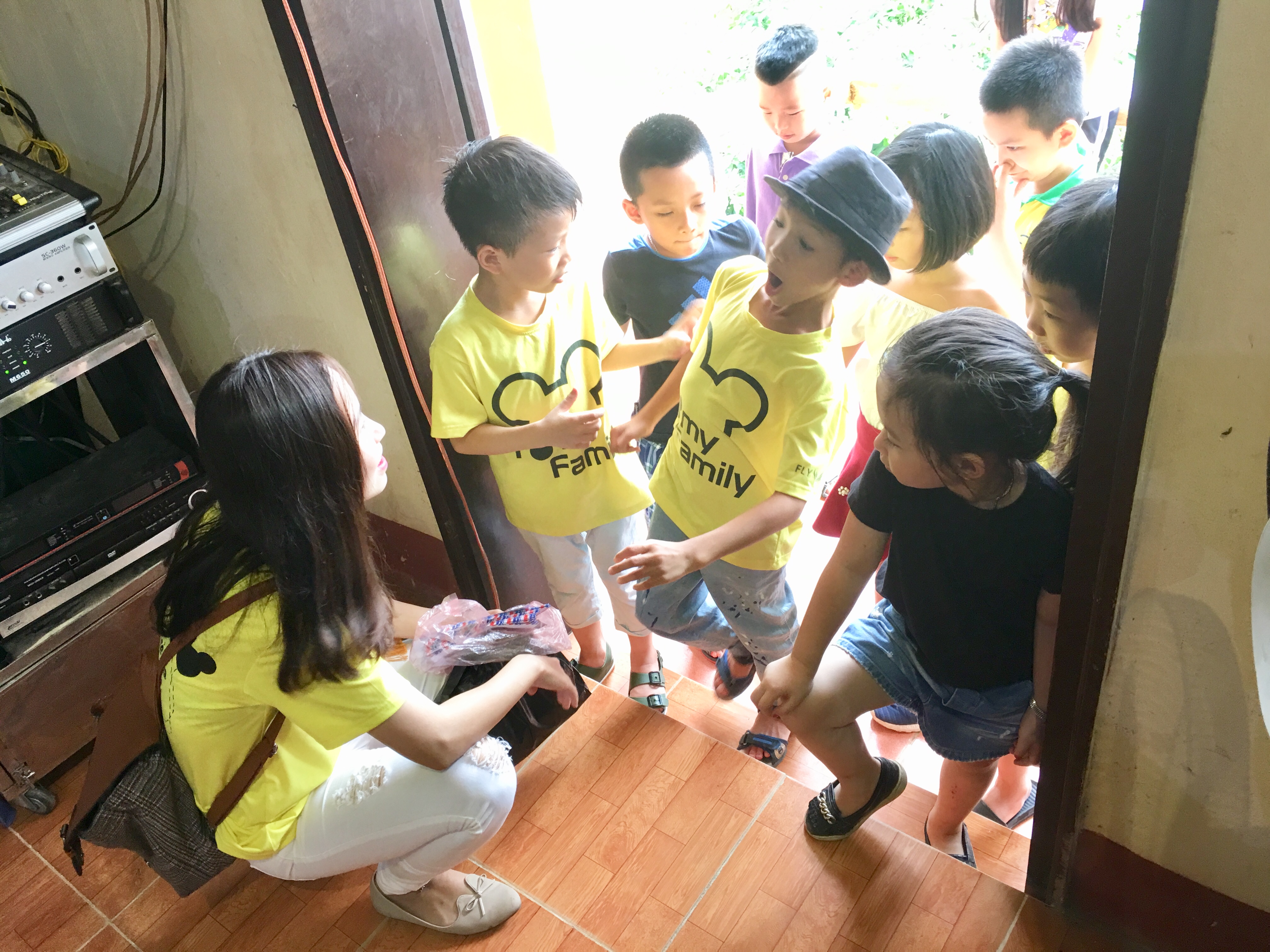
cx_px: 635
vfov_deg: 48.2
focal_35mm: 29
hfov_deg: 61.7
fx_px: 1064
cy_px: 476
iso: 50
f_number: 2.2
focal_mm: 4.15
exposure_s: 1/33
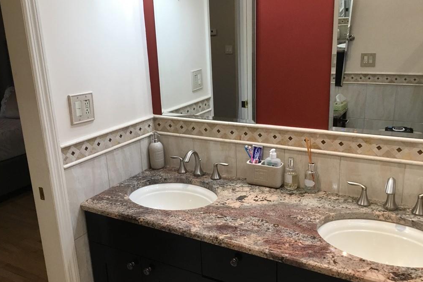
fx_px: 388
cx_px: 213
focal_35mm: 33
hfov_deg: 57.2
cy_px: 135
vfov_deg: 40.0
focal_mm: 3.3
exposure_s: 1/30
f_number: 2.4
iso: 50
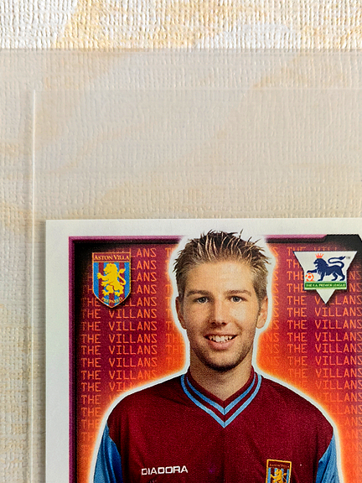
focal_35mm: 50
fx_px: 697
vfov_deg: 37.0
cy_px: 377
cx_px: 218
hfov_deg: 29.0
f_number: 2
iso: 125
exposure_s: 1/100
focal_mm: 5.75
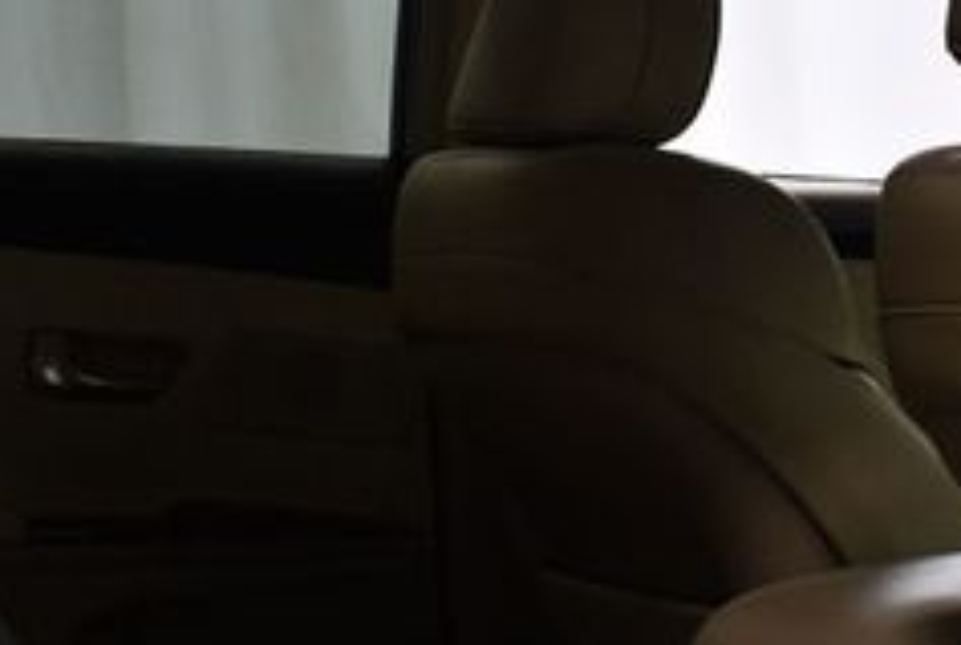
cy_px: 57
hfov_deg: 18.7
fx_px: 2888
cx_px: 762
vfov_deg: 12.6
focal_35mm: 108
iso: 800
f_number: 3.8
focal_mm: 20
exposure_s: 1/200
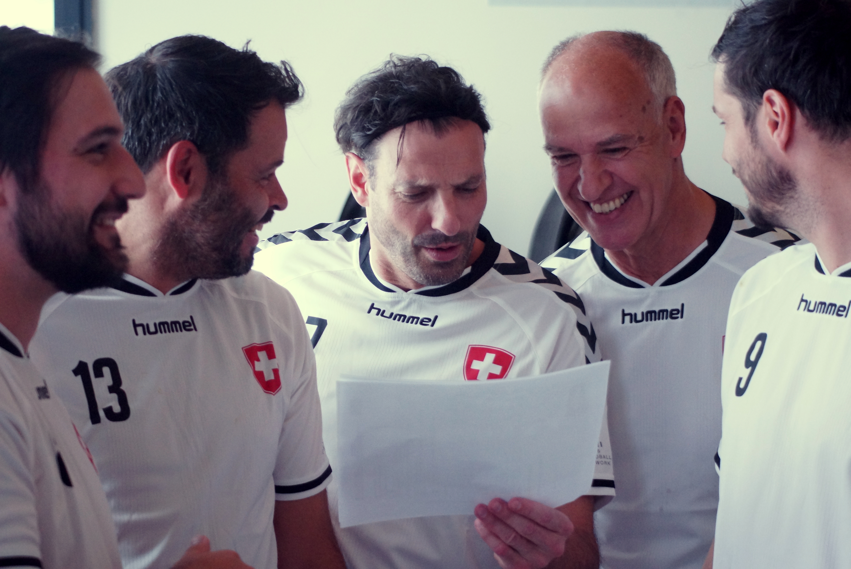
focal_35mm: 120
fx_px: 2838
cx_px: 426
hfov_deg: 17.1
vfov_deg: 11.4
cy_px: 284
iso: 1600
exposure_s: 1/250
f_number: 4.5
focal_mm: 80
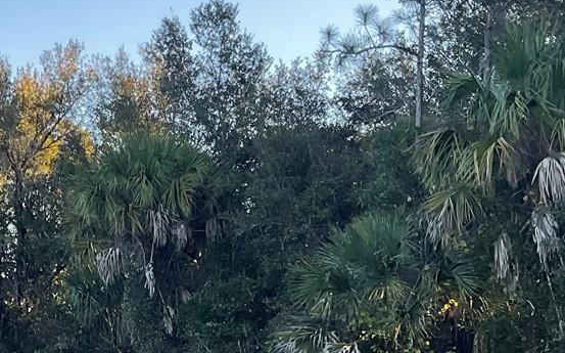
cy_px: 410
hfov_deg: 22.5
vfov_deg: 14.3
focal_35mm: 89
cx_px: 16
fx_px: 1370
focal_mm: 3
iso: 16
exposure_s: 1/233
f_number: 1.8
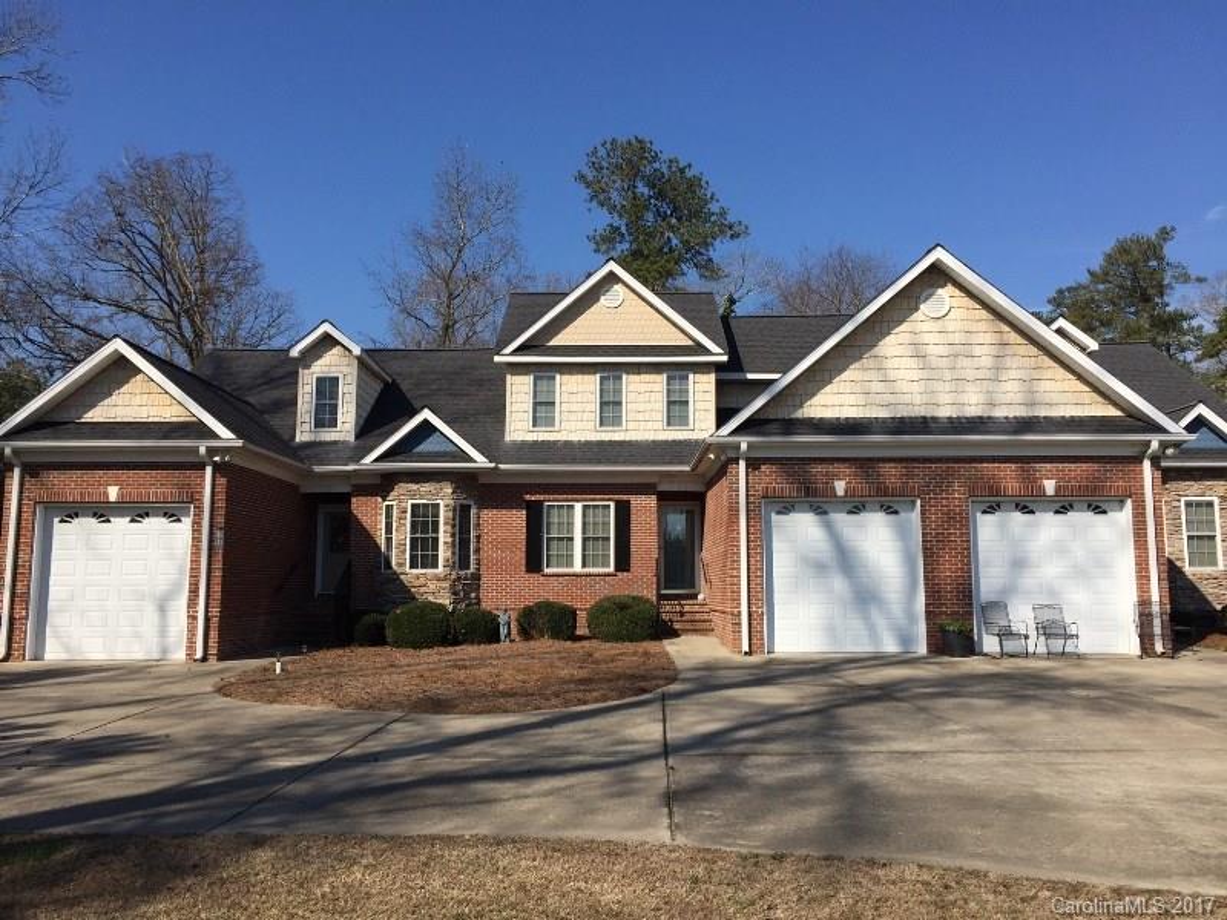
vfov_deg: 48.2
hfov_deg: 61.7
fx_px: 1028
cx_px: 614
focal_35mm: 29
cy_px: 460
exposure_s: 1/3049
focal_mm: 4.15
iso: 32
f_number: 2.2
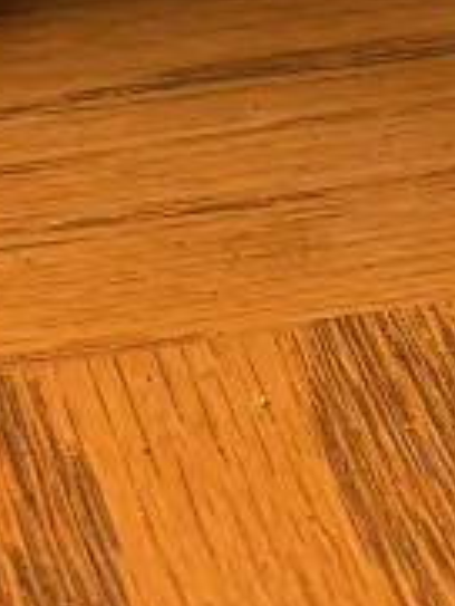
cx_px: 485
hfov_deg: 10.0
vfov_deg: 12.2
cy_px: -529
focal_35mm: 147
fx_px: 2573
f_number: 1.6
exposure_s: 1/60
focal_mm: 5.96
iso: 320
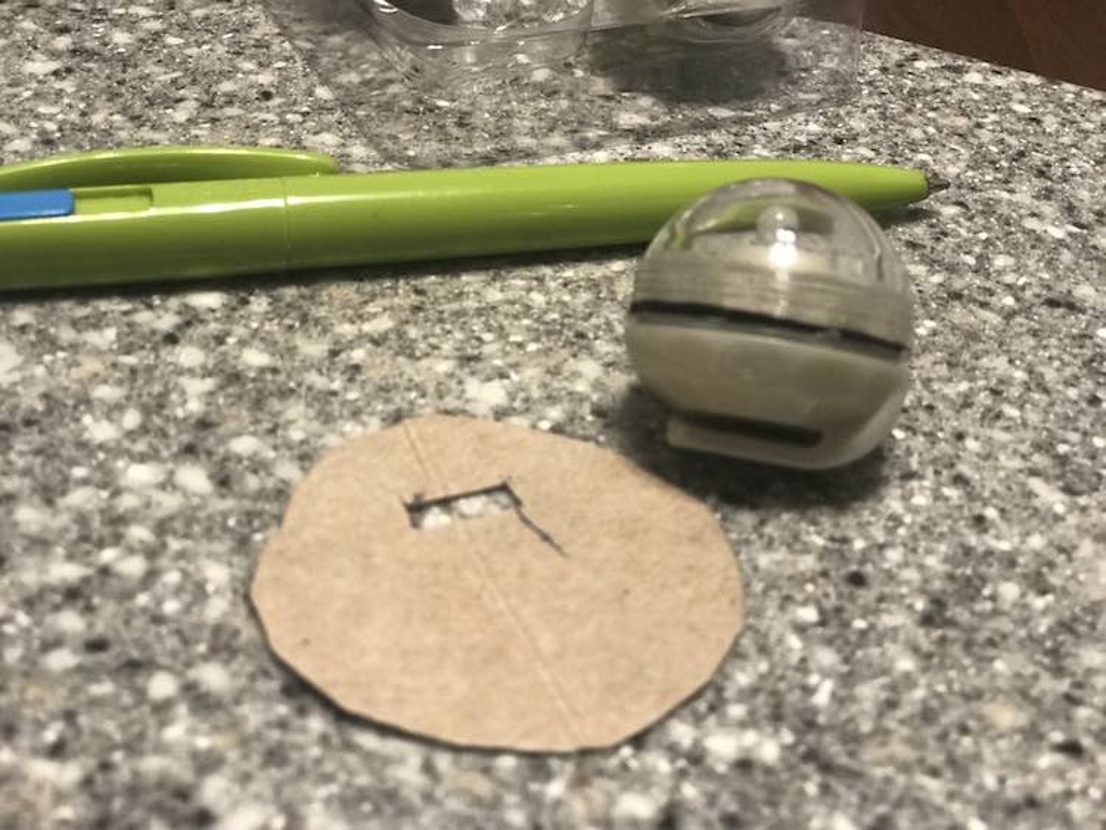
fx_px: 1822
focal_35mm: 57
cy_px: 415
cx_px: 553
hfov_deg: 33.8
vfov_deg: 25.7
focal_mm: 6.6
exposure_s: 1/60
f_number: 2.8
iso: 400
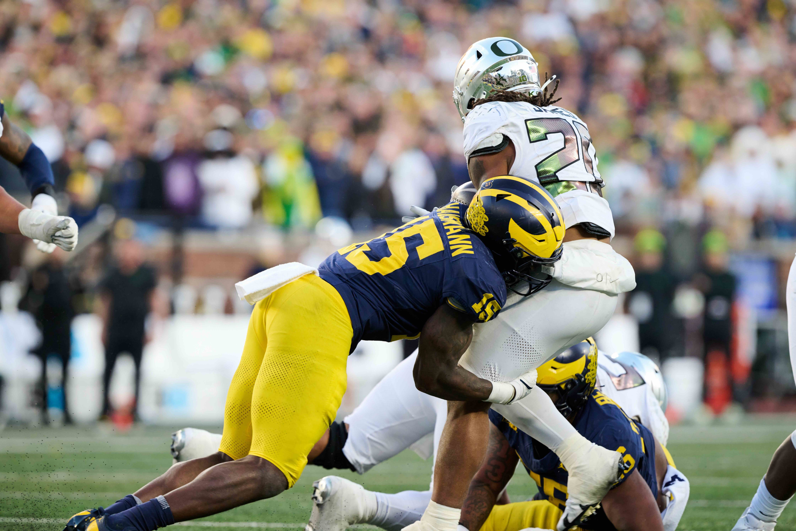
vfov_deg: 3.4
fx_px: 8844
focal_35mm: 400
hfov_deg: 5.2
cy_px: 266
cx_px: 398
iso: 1600
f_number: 4.5
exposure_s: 1/800
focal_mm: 400
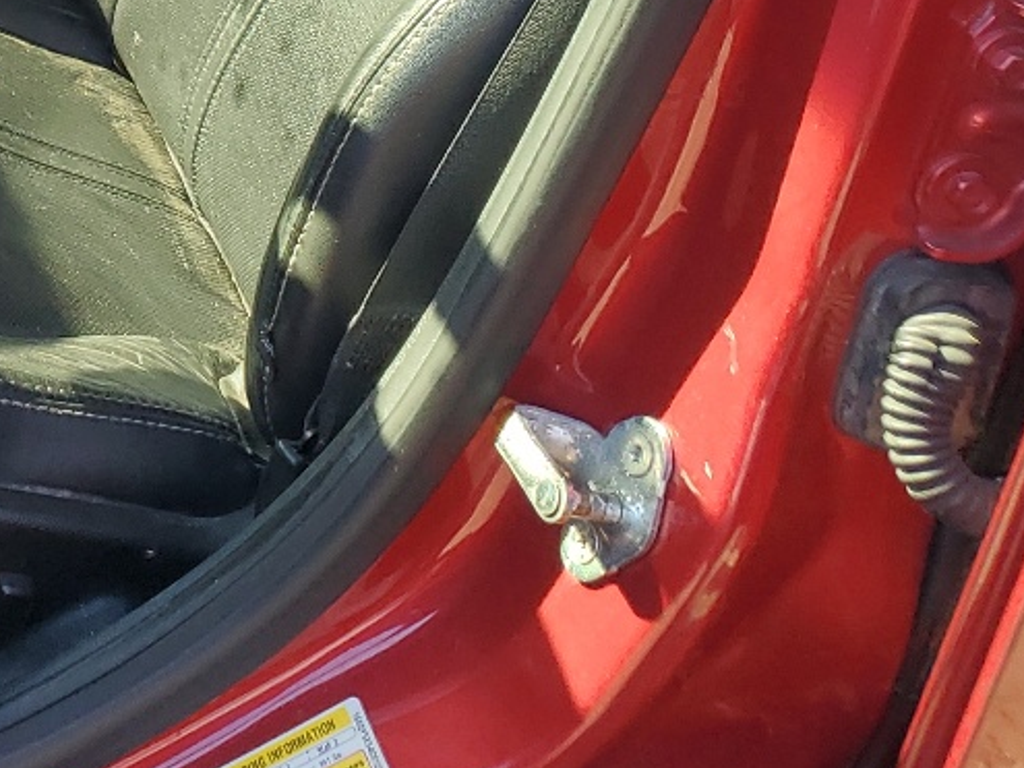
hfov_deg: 20.7
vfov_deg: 16.3
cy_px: -315
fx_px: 2484
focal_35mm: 84
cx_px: -387
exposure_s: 1/244
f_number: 1.5
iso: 50
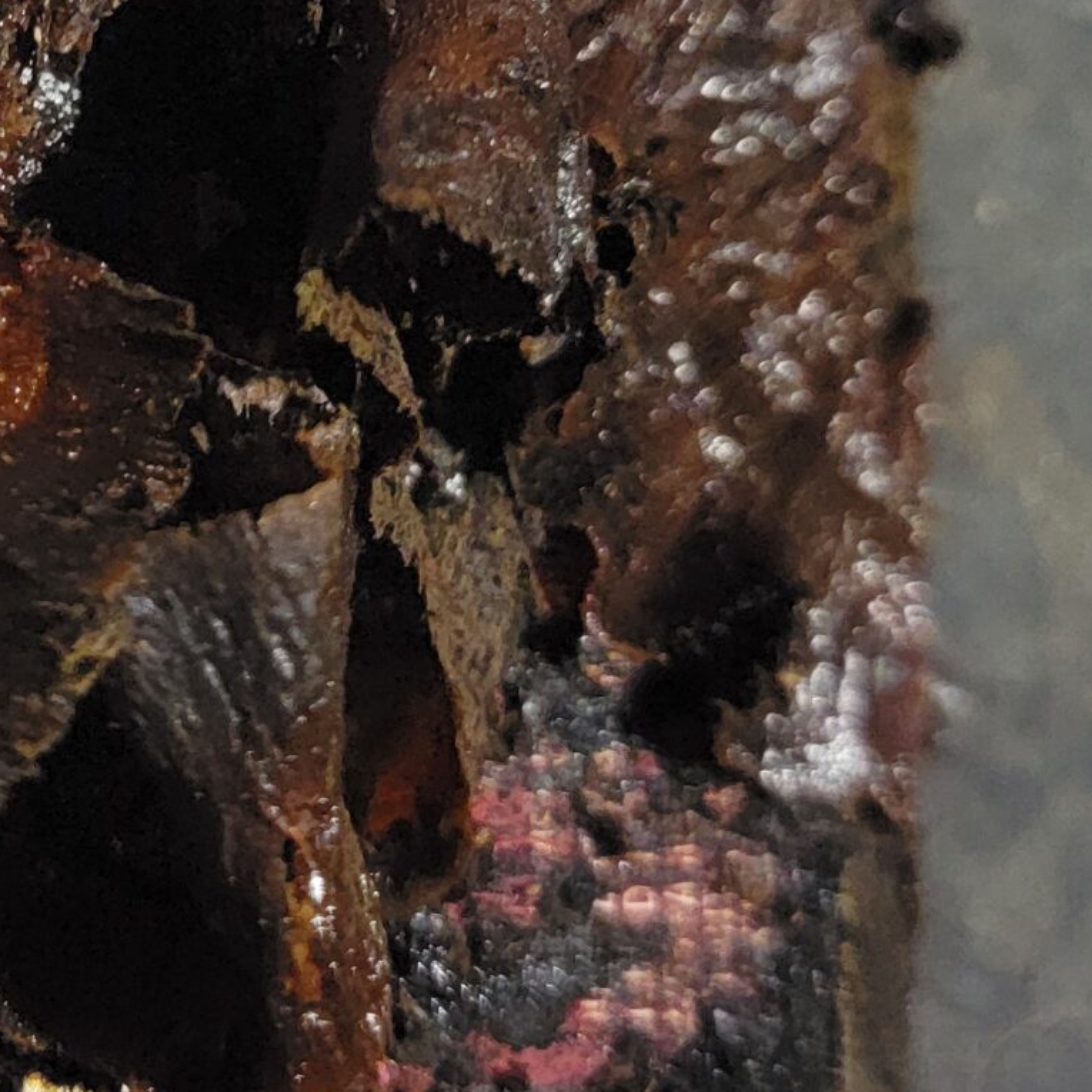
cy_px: 281
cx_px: 166
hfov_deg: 23.8
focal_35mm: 71
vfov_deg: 24.1
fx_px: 2534
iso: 500
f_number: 1.8
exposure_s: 1/33
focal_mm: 6.7
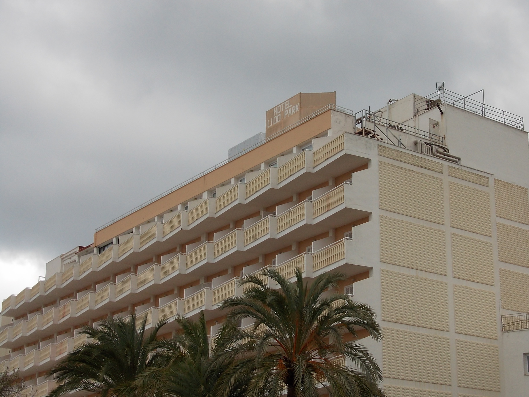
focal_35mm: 66
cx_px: 288
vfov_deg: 22.3
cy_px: 206
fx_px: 1009
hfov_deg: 29.4
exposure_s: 1/160
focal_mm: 8.5
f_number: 4
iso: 80
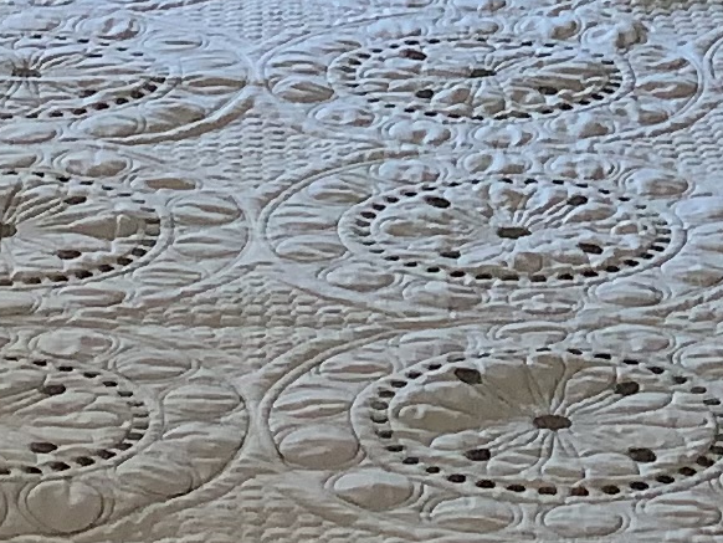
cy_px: -795
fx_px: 3761
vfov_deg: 7.6
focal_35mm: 180
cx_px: 538
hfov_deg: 11.0
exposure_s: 1/5
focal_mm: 4.25
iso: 64
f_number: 1.8
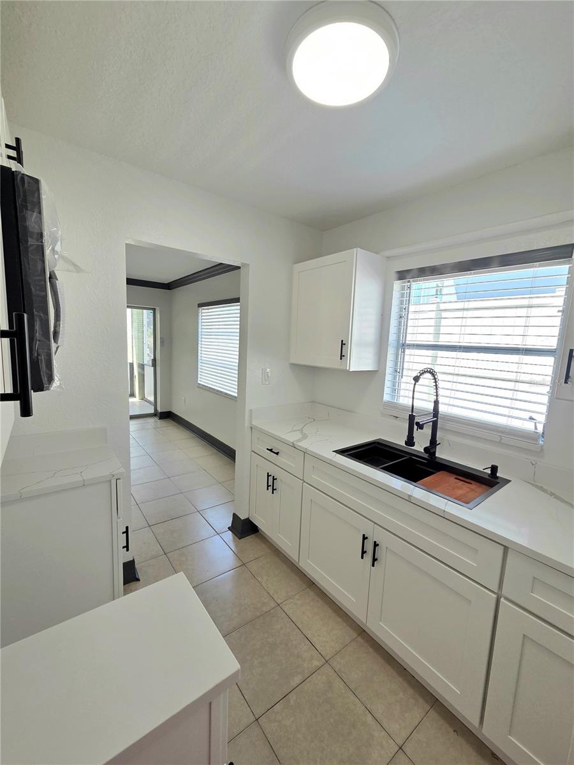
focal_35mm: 13
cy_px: 382
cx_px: 287
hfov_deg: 89.9
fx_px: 287
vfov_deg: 106.2
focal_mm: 2.2
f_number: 2.2
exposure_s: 1/120
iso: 50
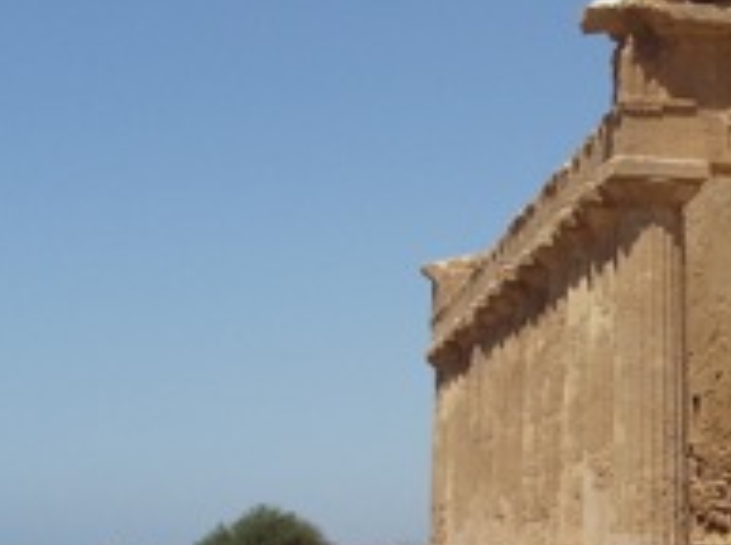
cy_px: 358
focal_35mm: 138
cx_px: 1000
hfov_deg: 13.7
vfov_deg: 10.7
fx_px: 2909
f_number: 7.1
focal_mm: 6
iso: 100
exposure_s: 1/500
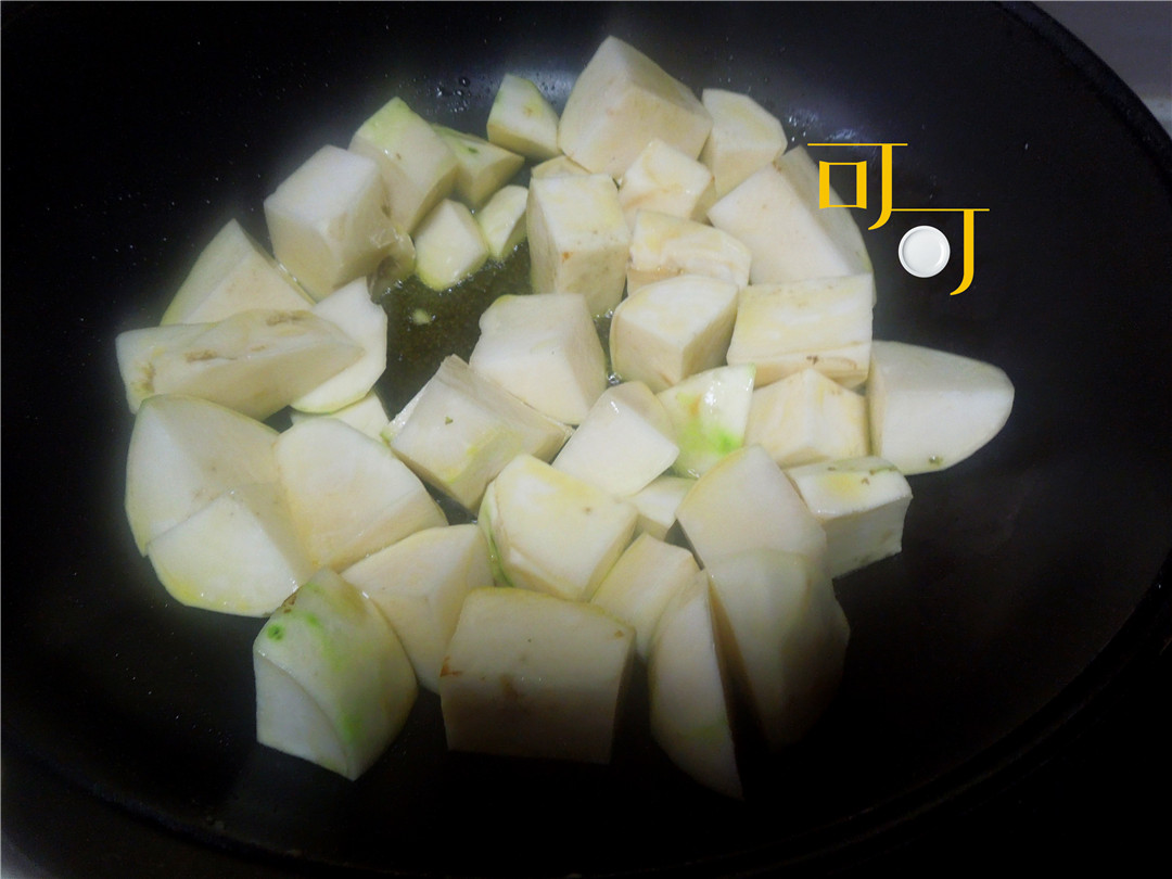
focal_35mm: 25
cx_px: 586
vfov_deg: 54.9
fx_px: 846
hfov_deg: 69.4
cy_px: 440
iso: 400
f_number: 3.3
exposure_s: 1/20
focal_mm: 4.5
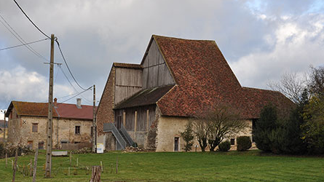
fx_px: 464
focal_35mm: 54
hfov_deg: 38.5
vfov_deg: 22.2
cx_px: 162
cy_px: 101
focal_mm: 34
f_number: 6.3
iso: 200
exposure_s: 1/160
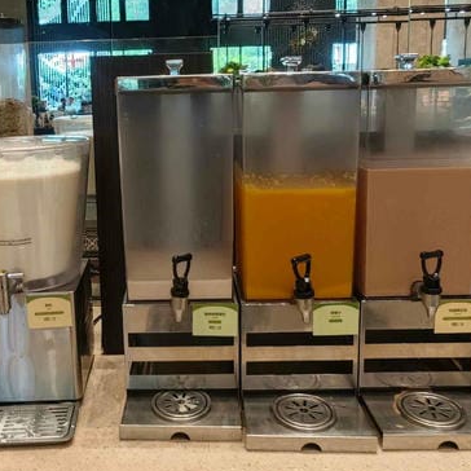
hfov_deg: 46.7
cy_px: 181
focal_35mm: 35
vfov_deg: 46.9
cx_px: 170
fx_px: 539
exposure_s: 1/30
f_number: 1.8
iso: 250
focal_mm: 2.03
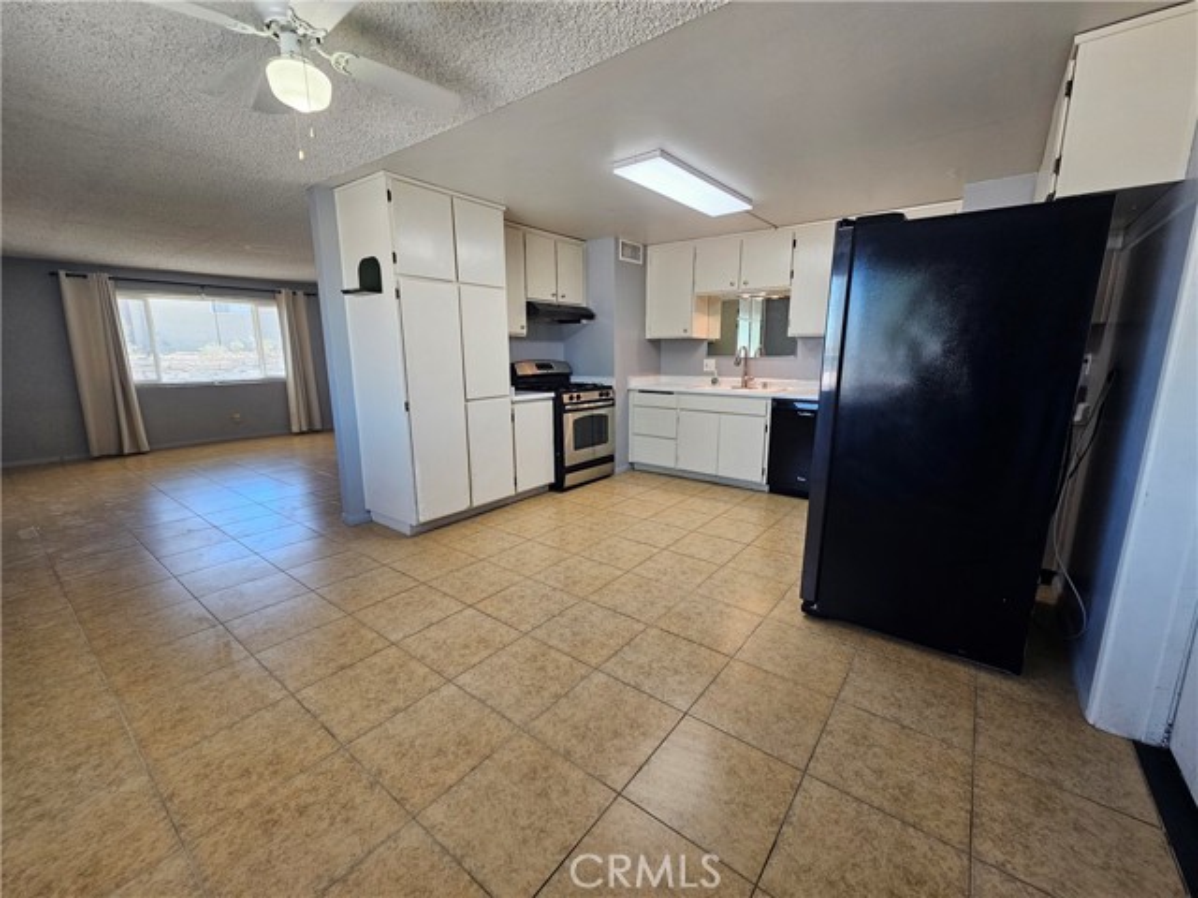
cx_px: 599
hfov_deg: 106.2
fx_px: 450
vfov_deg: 89.9
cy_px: 449
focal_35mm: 13
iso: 80
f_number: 2.2
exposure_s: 1/60
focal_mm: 2.2
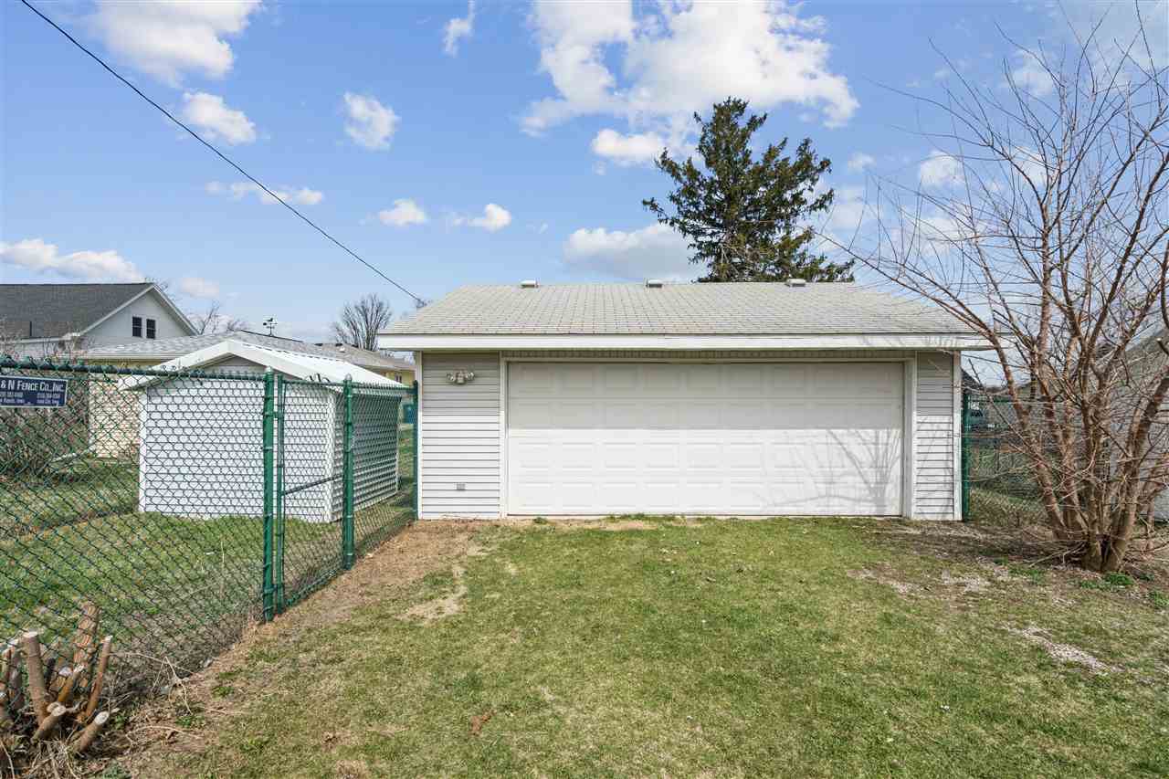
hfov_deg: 96.7
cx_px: 584
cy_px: 390
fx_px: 519
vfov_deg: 73.7
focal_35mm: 16
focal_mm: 16
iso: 400
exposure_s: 1/2500
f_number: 8
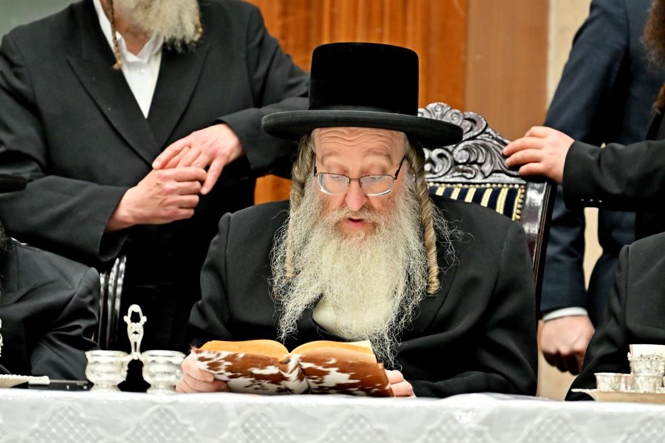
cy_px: 222
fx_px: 5540
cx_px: 332
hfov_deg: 6.9
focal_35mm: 300
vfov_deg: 4.6
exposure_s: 1/250
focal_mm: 200
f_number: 2.8
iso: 800
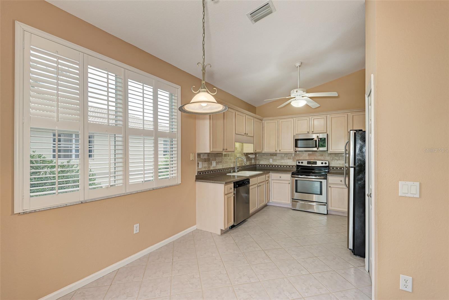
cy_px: 150
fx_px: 200
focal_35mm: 16
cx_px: 224
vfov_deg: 73.8
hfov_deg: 96.7
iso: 100
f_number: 6.3
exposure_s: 1/6
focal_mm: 16
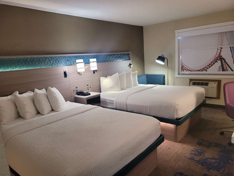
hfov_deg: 67.3
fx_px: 176
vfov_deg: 53.1
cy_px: 88
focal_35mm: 26
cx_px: 117
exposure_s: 1/120
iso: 320
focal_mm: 5.4
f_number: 1.8
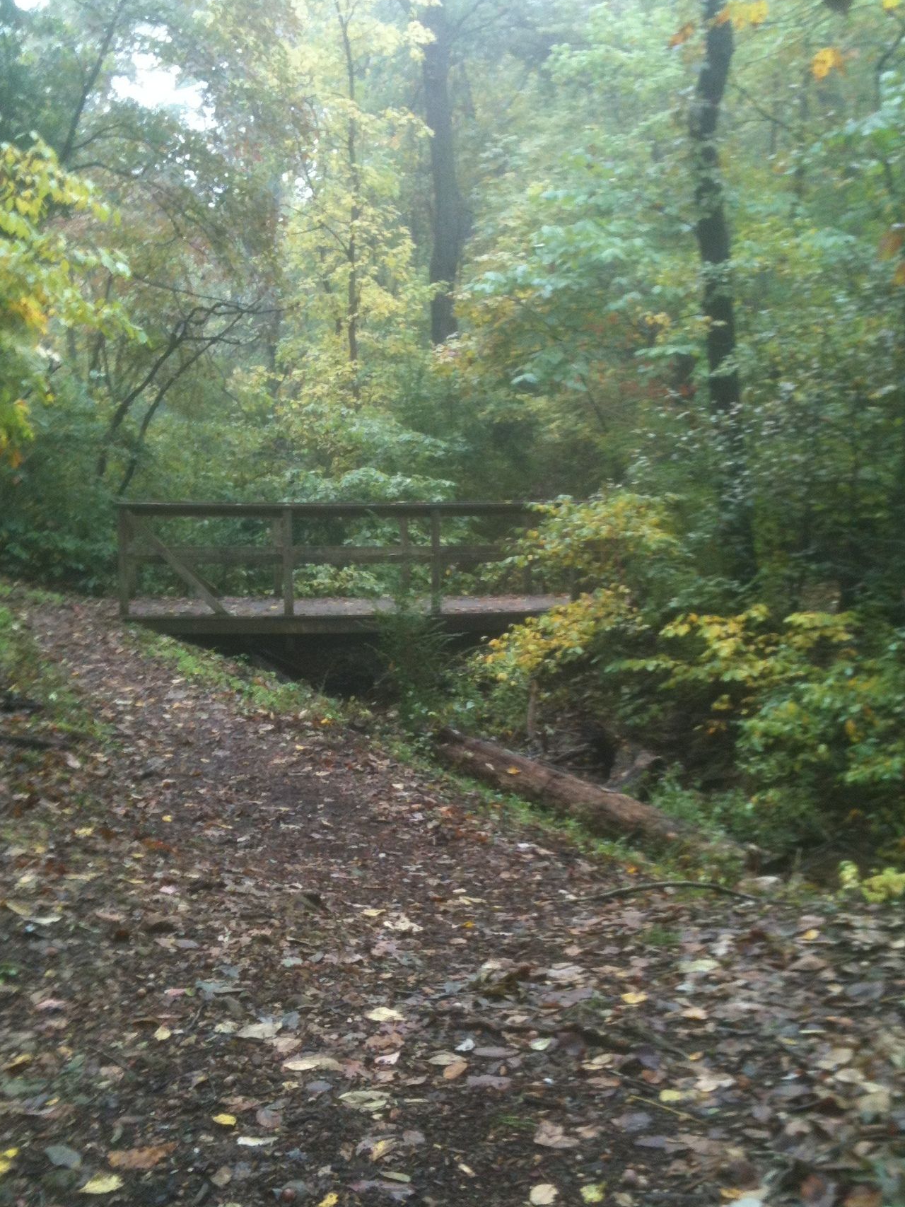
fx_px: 1464
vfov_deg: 44.8
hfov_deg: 34.3
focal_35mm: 42
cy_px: 607
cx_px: 452
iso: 80
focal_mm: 3.85
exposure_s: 1/25
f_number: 2.8
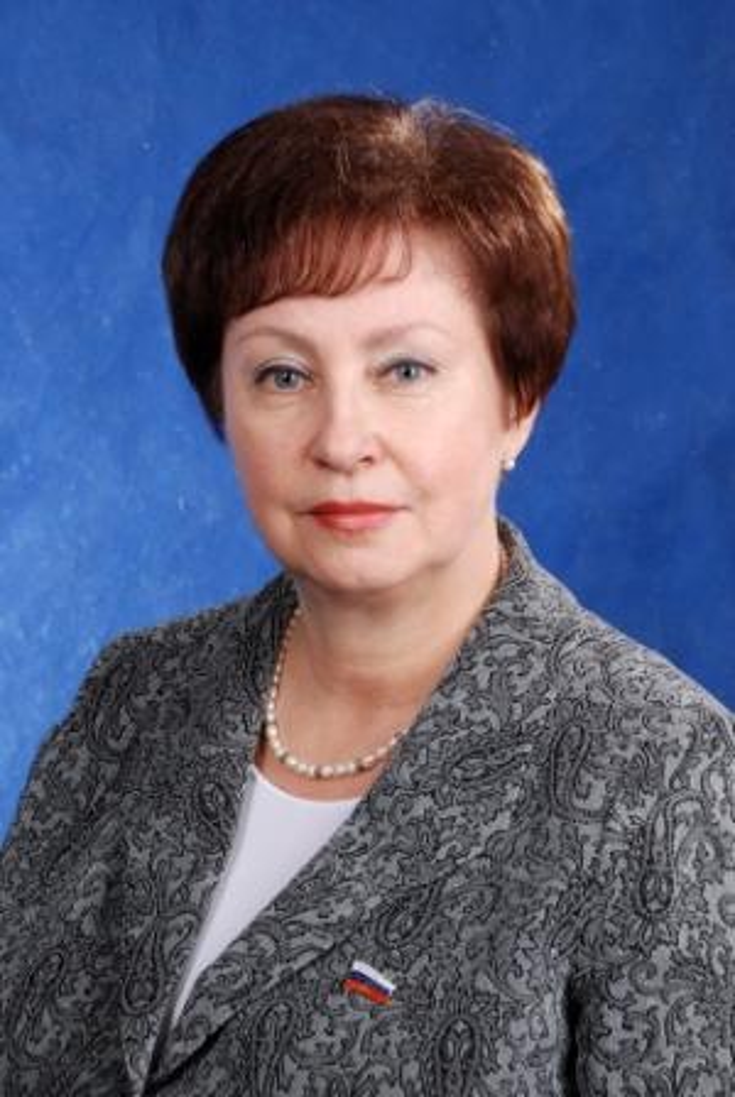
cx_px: 368
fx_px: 3434
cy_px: 548
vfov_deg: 18.2
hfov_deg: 12.2
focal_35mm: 112
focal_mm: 75
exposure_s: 1/100
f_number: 9
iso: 400
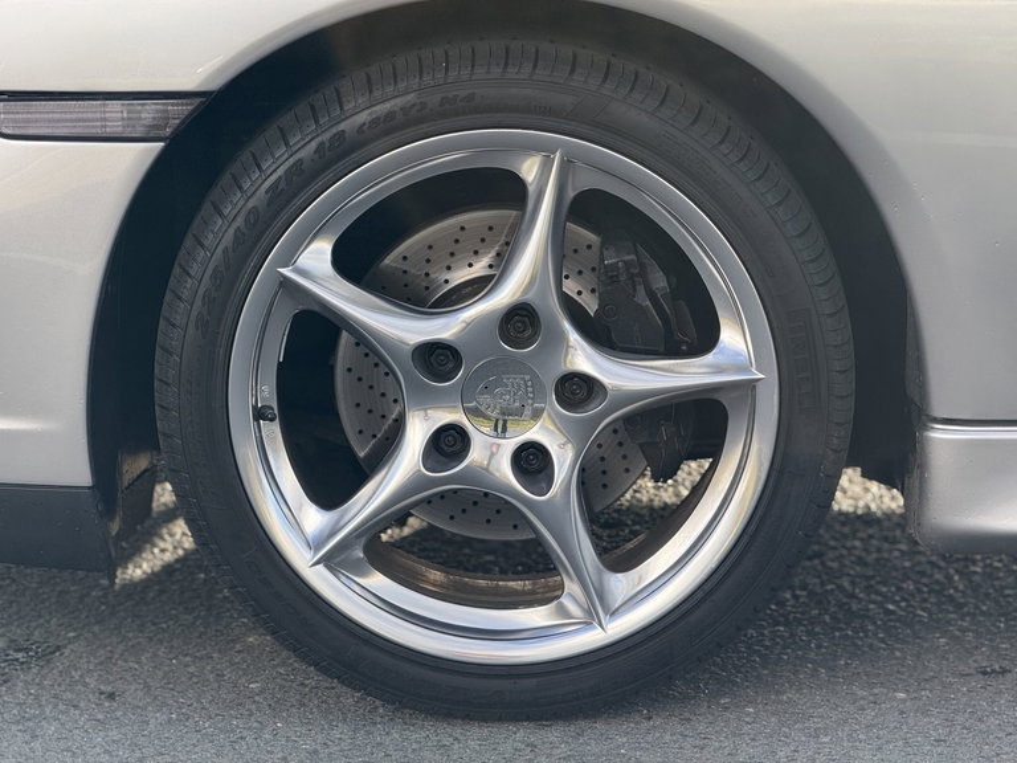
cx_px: 508
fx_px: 3526
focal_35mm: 120
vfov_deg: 12.3
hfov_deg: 16.4
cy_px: 382
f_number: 2.8
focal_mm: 15.66
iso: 64
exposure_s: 1/303
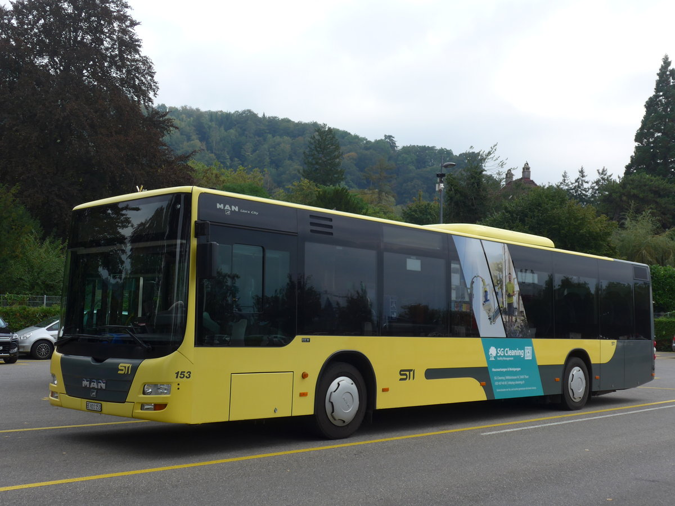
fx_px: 858
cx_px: 338
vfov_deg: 32.9
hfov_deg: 42.9
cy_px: 253
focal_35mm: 44
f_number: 2.8
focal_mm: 9
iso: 80
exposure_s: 1/1000
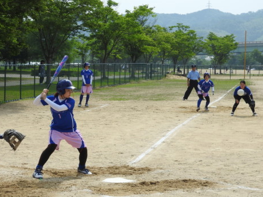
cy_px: 113
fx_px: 790
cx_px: 109
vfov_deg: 14.2
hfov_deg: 18.9
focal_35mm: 104
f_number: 4.5
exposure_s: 1/640
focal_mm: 14.3
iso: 100
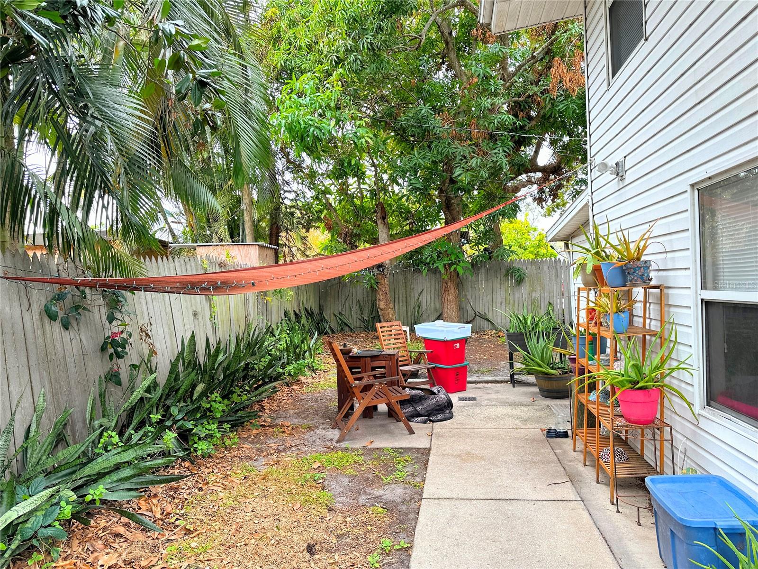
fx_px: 526
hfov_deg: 71.6
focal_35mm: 24
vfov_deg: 56.8
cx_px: 379
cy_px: 284
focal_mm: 6.86
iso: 80
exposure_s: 1/271
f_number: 1.78
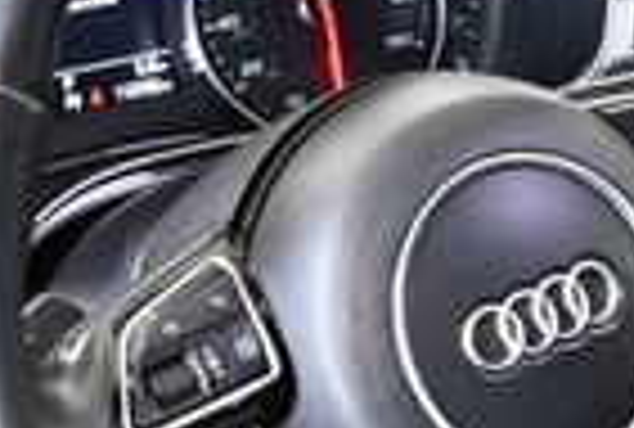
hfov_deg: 12.3
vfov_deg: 8.4
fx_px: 2880
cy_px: 464
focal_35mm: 163
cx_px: 737
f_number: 3.5
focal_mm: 18
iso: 3200
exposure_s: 1/60
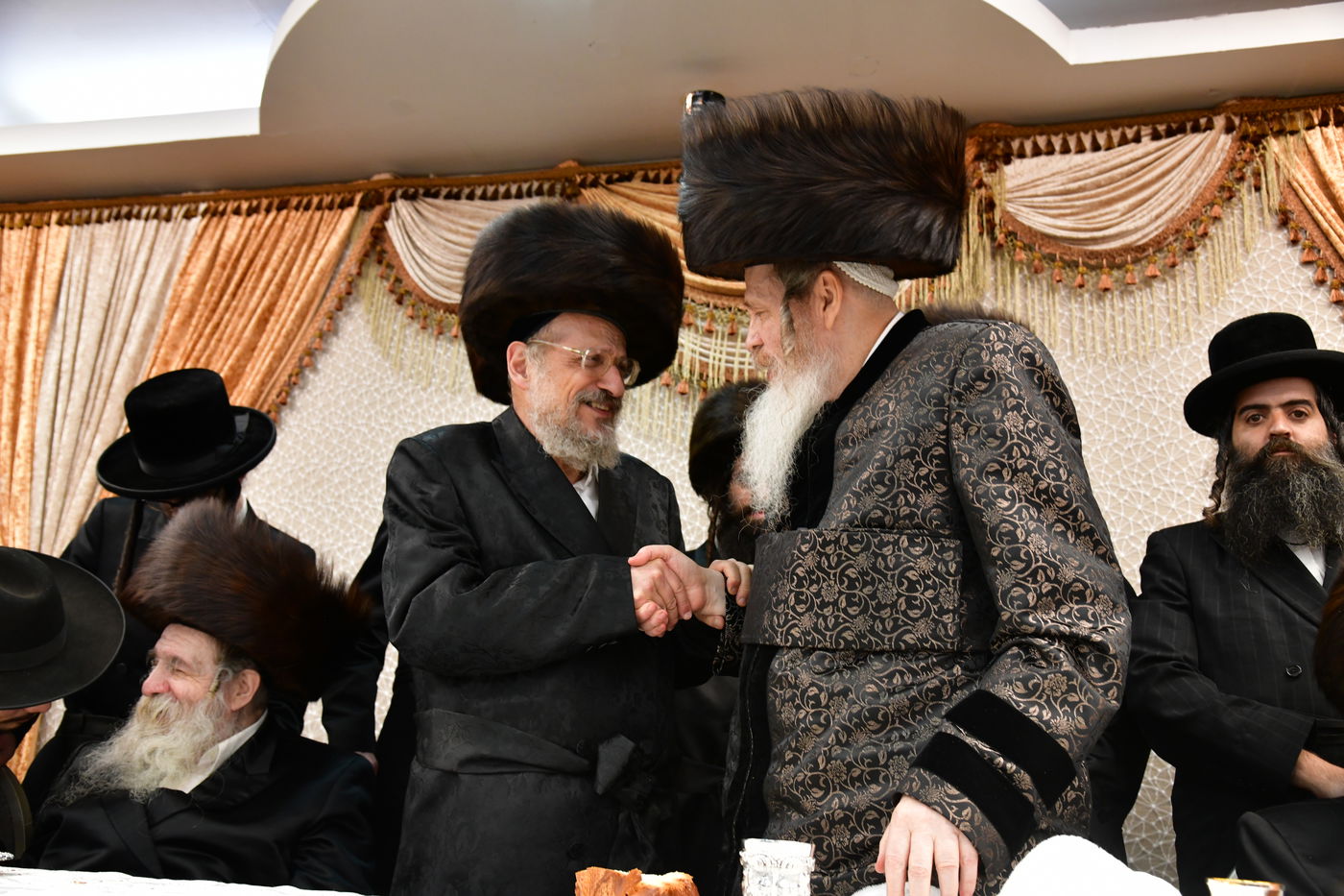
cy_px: 448
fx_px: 1194
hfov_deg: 58.7
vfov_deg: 41.1
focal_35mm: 32
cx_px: 672
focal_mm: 32
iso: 2000
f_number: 5.6
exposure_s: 1/100
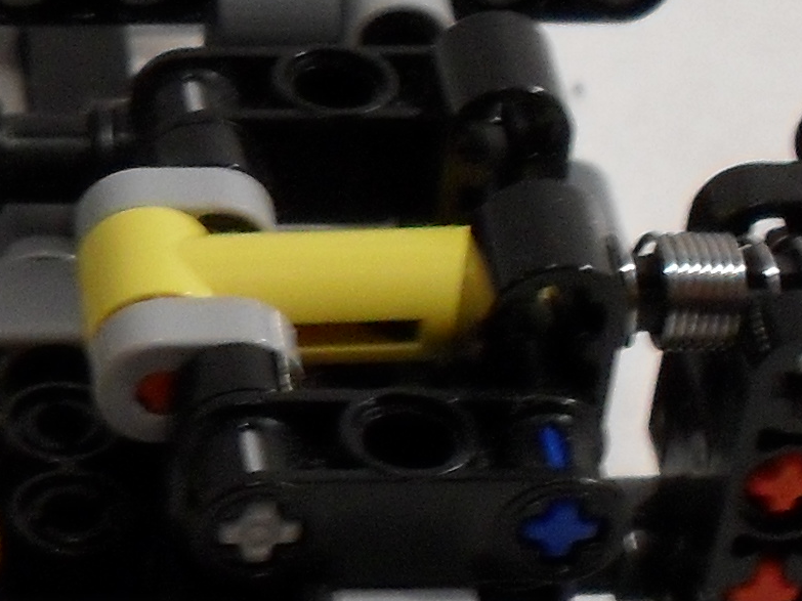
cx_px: -293
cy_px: 576
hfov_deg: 11.7
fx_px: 3776
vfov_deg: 9.1
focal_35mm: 163
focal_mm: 6.3
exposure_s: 1/20
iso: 200
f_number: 3.2
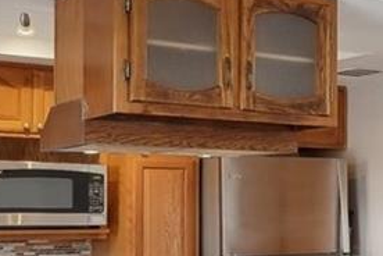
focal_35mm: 87
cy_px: 221
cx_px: 545
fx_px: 926
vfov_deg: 15.6
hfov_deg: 20.6
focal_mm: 10
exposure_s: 1/20
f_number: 8
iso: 400
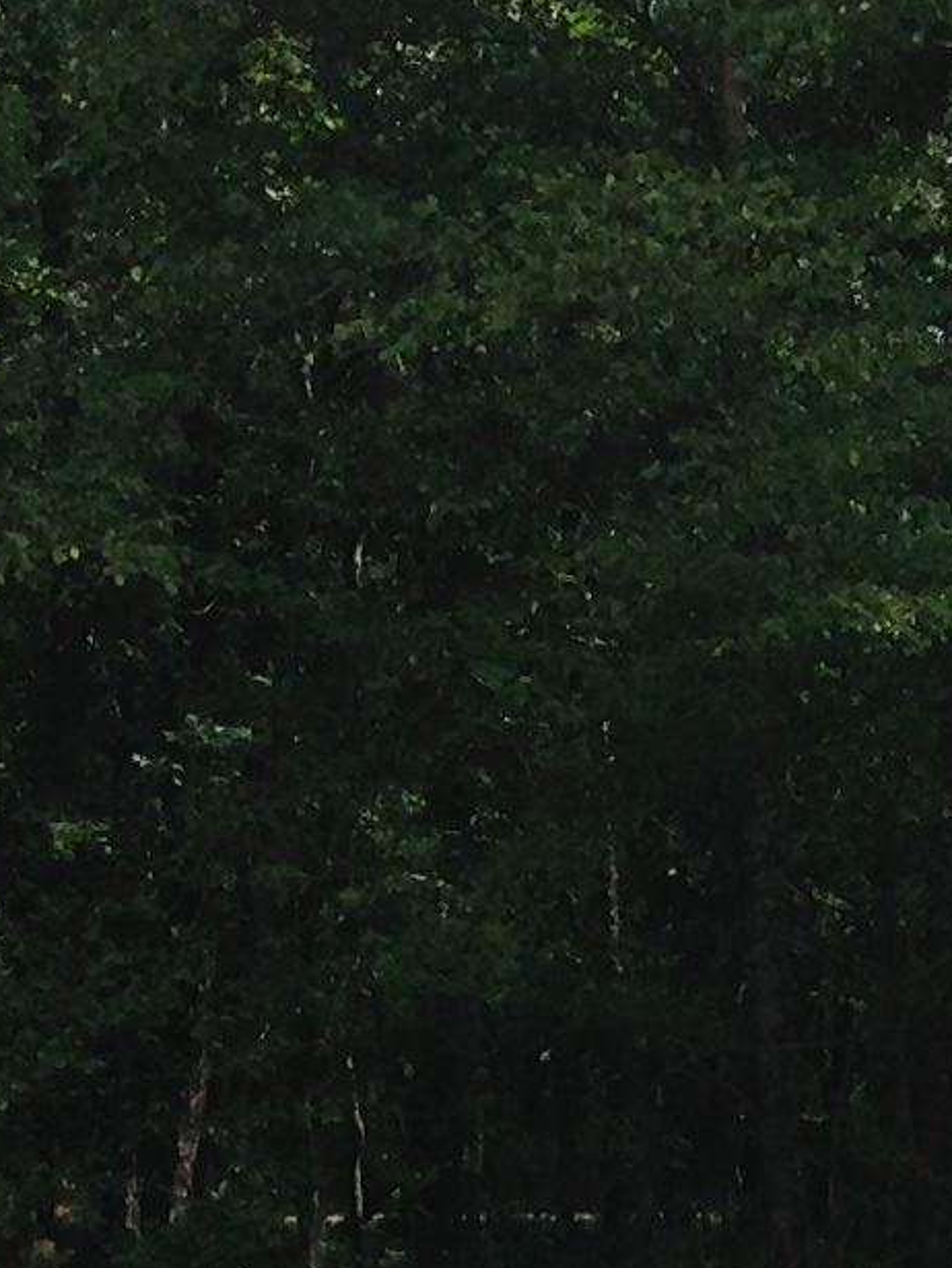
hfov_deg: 8.5
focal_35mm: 175
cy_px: 2287
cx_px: 896
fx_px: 6410
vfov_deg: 10.6
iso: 50
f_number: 2.4
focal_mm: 4.12
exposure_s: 1/1506
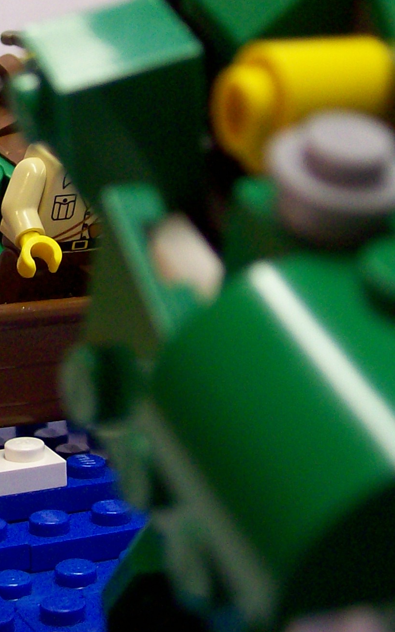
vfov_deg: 19.9
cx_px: -61
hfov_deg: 12.3
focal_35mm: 104
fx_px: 1792
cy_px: 151
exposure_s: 1/42
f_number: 3
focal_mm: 7.6
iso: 110
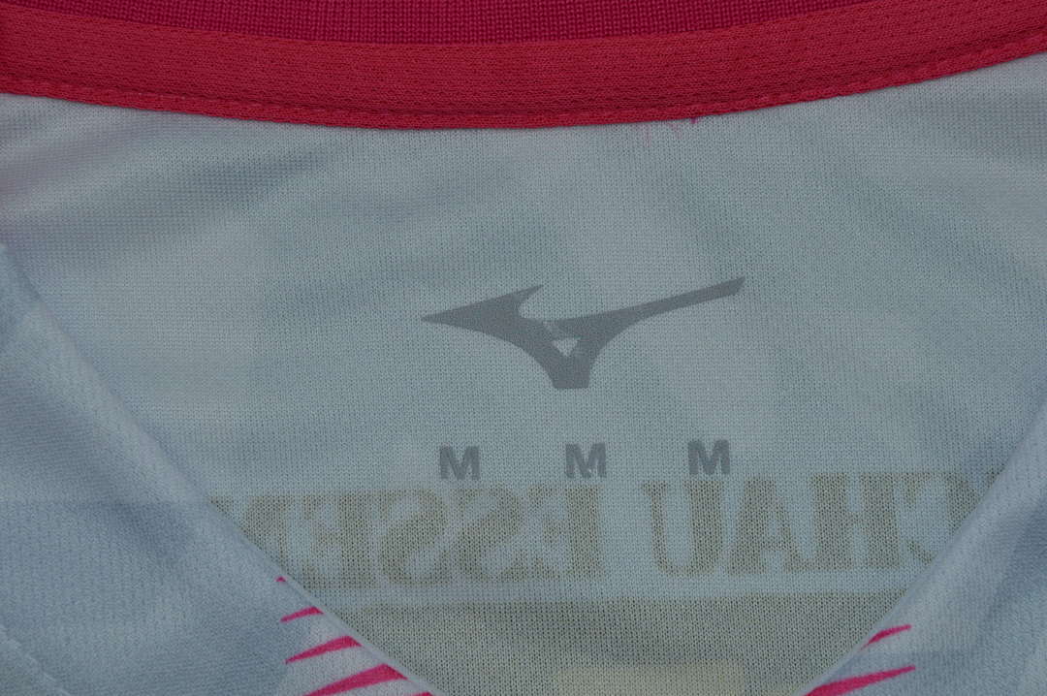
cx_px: 524
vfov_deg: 8.7
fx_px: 4576
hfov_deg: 13.1
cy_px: 348
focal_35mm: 158
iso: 400
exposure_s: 1/200
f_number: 16
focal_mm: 105
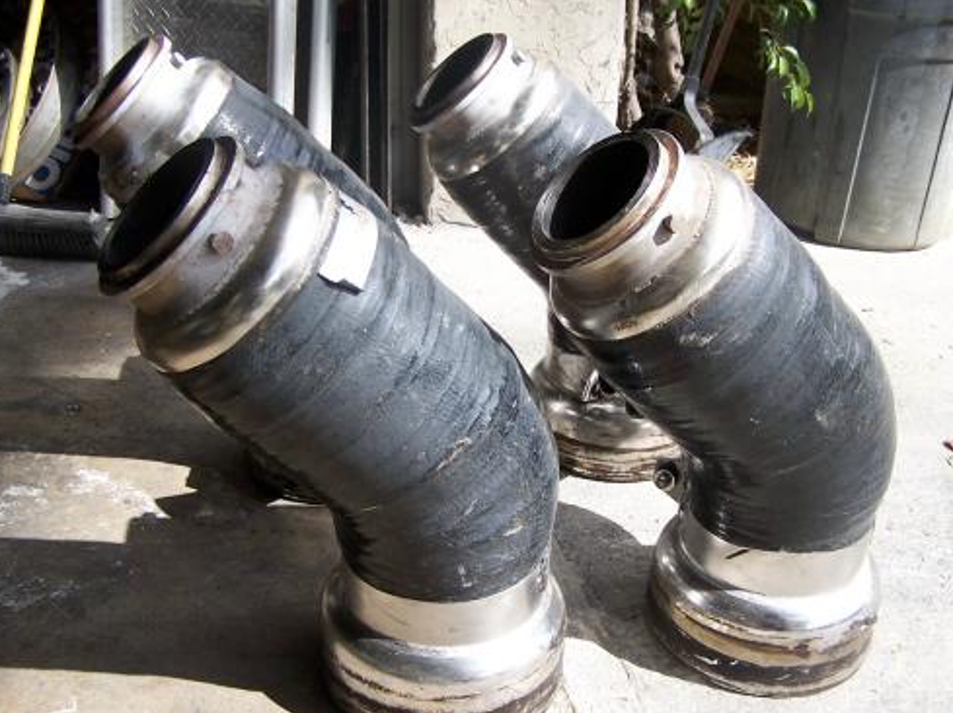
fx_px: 1155
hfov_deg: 44.8
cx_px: 481
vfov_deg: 34.3
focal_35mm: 42
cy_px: 348
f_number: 2.8
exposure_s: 1/500
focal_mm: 6.3
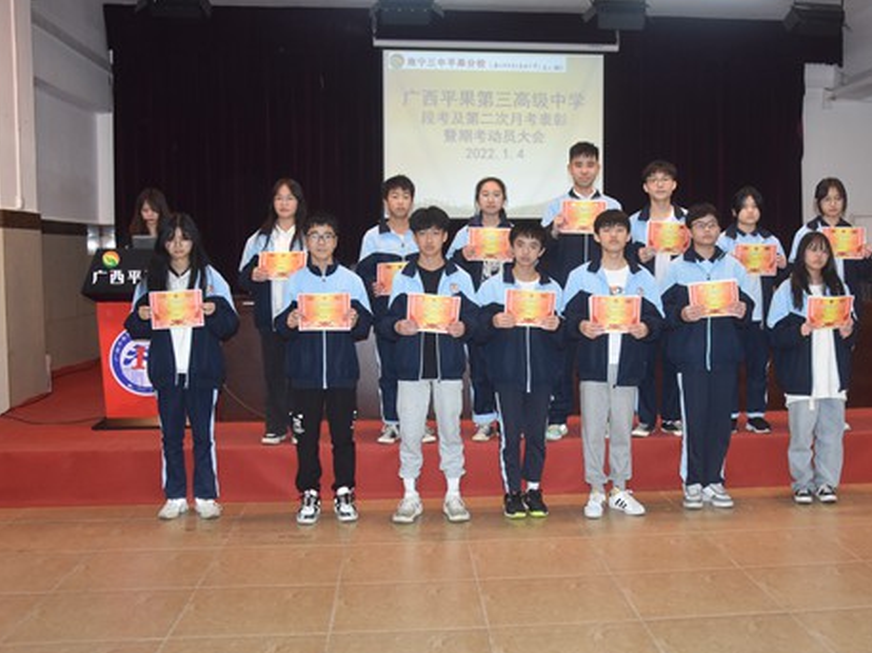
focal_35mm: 42
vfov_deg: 34.6
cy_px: 320
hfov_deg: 44.8
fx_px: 1049
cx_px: 539
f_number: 3.8
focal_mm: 21
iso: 640
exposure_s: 1/60
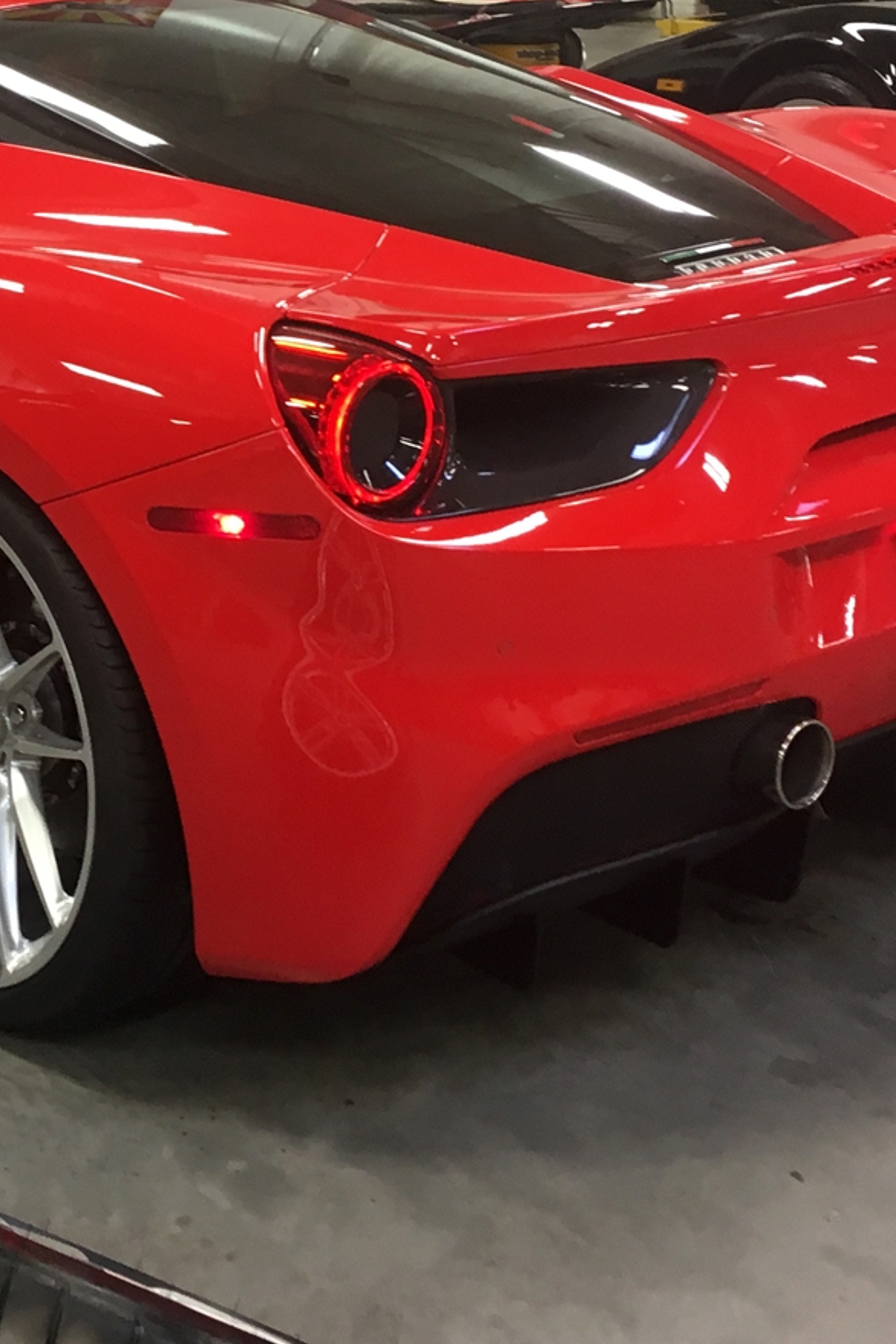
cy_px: 372
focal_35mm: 66
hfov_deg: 20.2
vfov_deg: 30.1
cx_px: 69
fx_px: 2463
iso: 64
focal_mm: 4.15
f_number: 2.2
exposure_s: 1/30
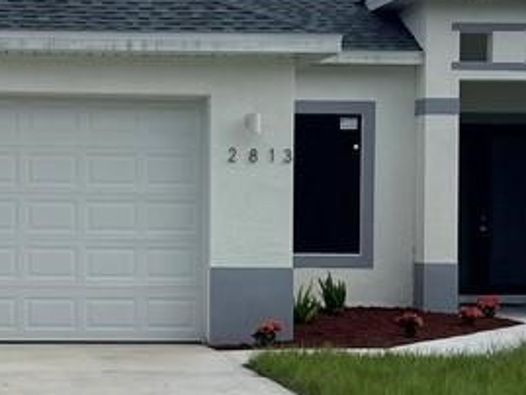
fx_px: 1505
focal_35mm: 99
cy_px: 223
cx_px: 55
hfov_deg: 19.5
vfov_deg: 14.9
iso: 50
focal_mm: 5.7
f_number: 1.5
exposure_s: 1/1553
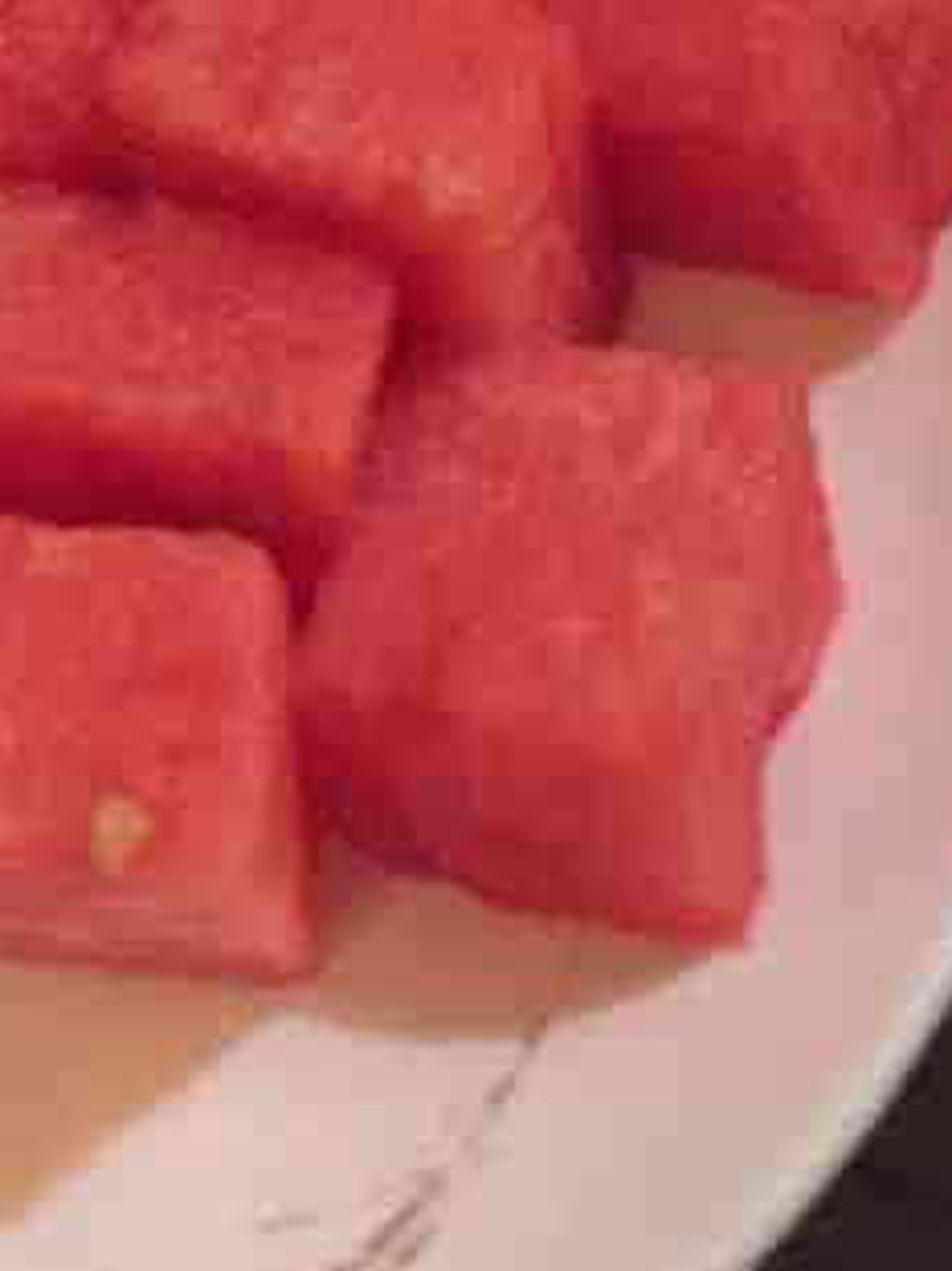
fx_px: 3192
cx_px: 82
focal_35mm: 87
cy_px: -260
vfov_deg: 21.0
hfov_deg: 16.7
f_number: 2.2
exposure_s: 1/17
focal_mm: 4.15
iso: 400
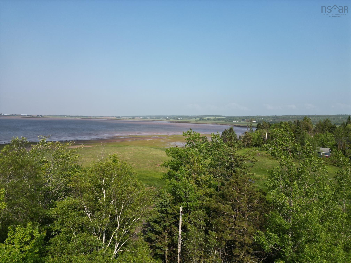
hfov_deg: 71.6
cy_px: 132
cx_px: 176
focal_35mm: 24
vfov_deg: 56.8
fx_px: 243
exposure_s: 1/2500
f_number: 1.7
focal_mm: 6.72
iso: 100
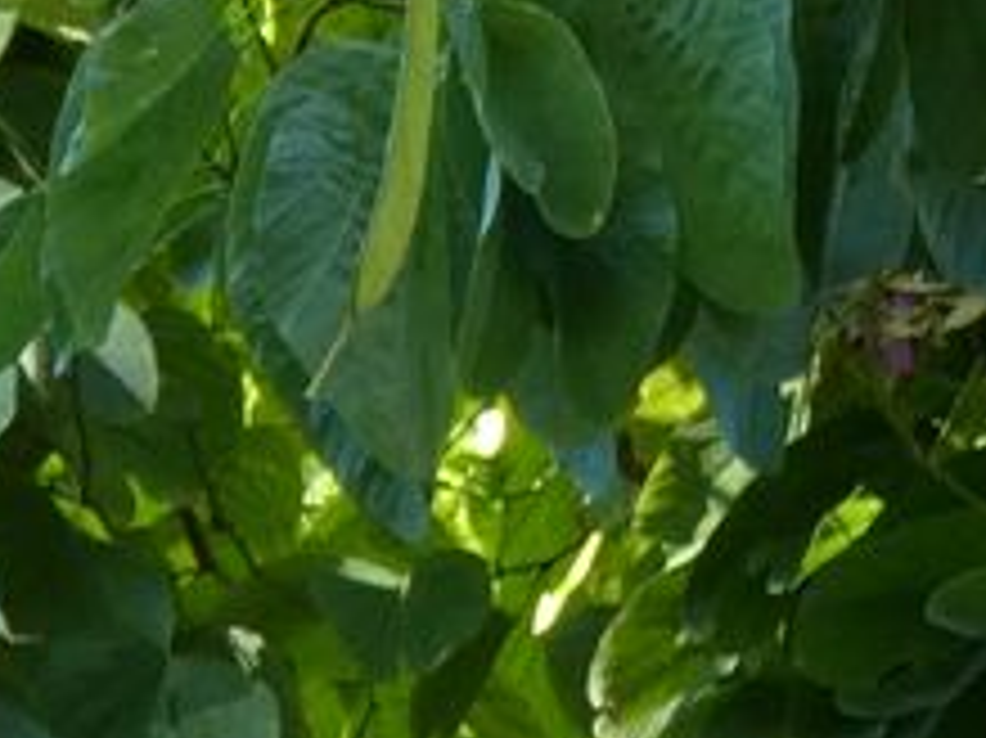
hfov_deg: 5.8
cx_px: 1328
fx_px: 9651
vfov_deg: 4.4
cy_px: 220
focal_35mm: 339
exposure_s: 1/80
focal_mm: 9.5
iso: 200
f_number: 3.9
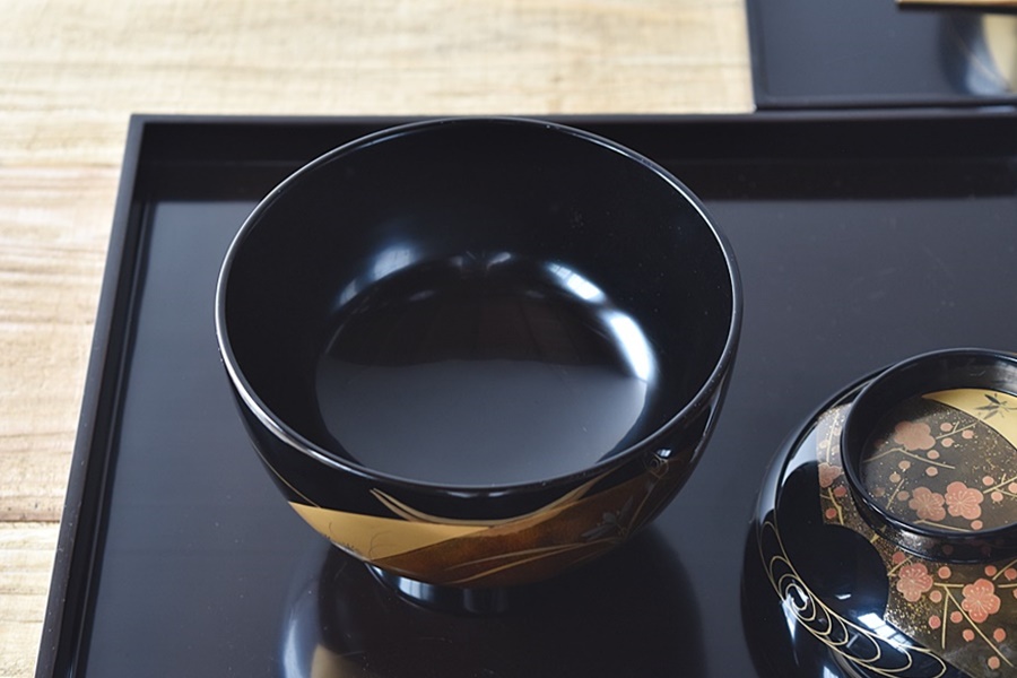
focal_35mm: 82
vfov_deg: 16.6
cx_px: 508
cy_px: 339
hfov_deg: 24.6
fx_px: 2330
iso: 400
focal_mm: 55
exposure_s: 1/5
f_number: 5.6
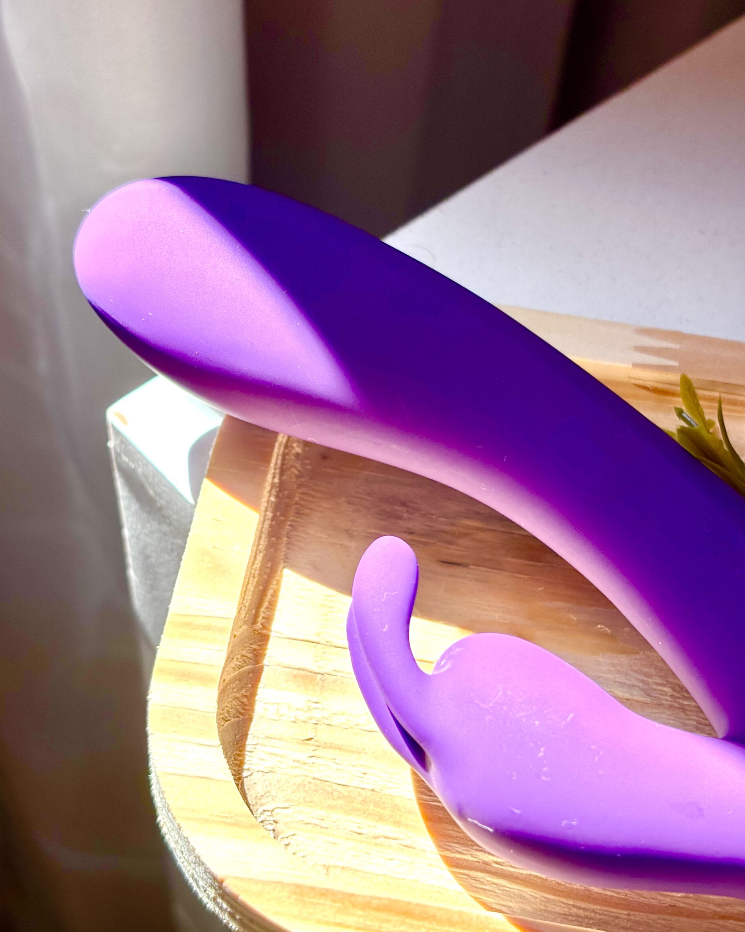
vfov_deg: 34.1
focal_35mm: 55
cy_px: 462
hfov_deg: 27.6
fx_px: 1516
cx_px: 368
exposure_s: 1/1139
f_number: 1.6
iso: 32
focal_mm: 5.96
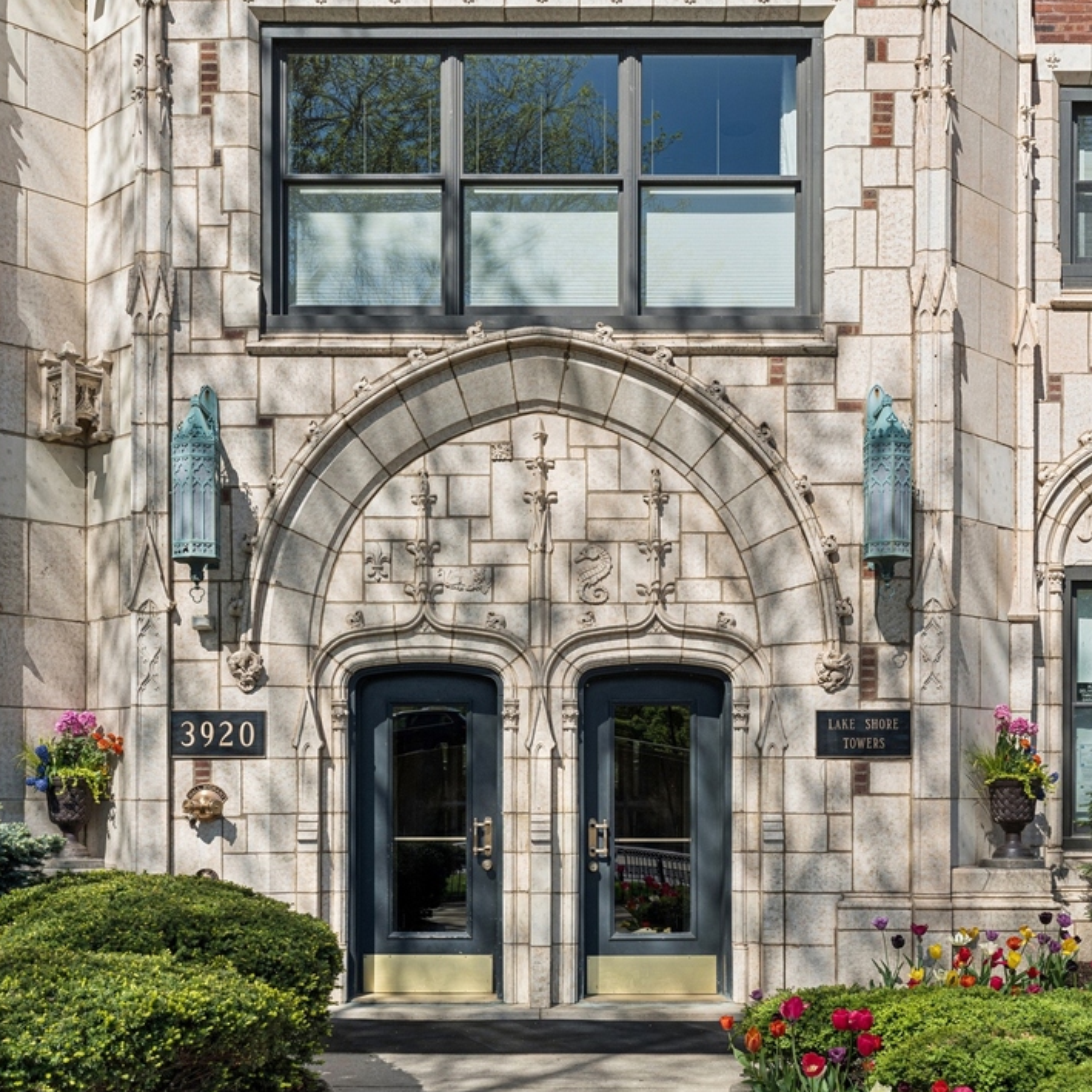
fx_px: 1570
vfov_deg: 37.6
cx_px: 541
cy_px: 795
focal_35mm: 44
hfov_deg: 38.3
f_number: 8
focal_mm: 34
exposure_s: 1/800
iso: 320
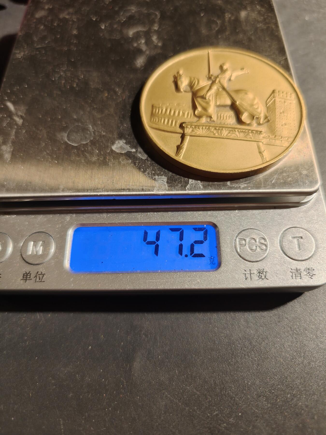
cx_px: 163
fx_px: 289
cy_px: 218
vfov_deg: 73.9
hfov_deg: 58.9
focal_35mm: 23
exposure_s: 1/155
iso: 250
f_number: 1.6
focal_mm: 6.06
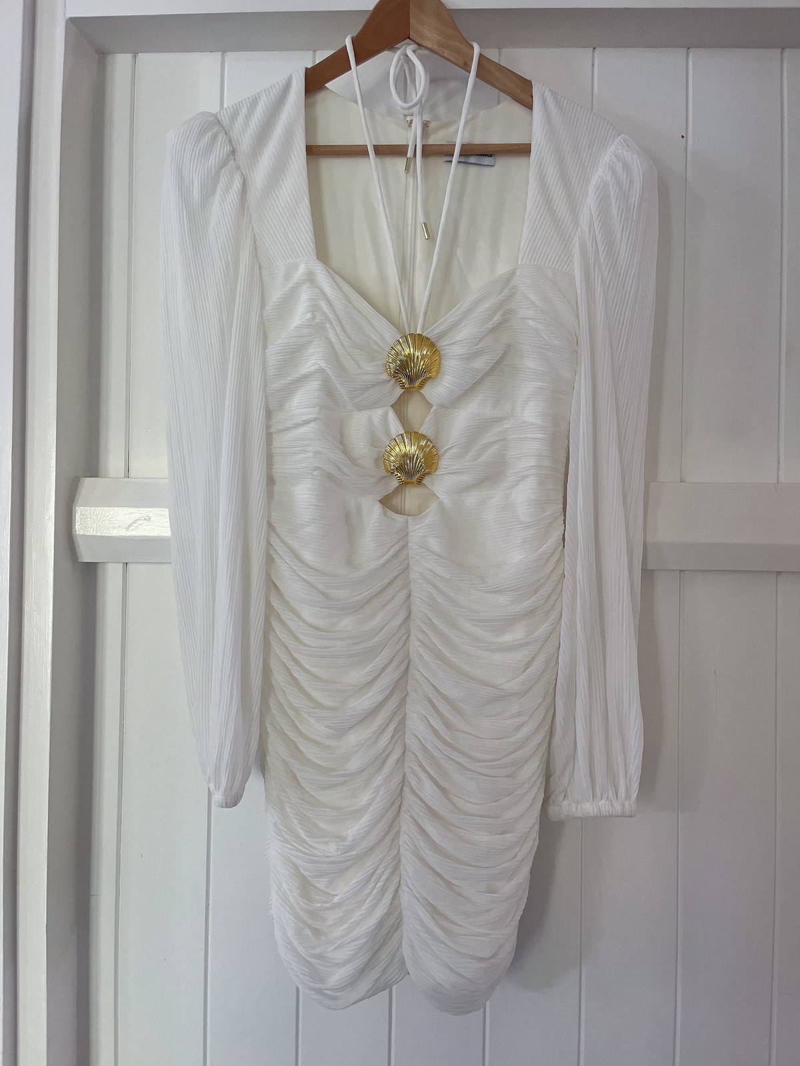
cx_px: 400
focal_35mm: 26
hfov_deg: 53.1
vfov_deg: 67.3
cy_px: 533
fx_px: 801
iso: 160
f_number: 1.6
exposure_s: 1/60
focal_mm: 5.1
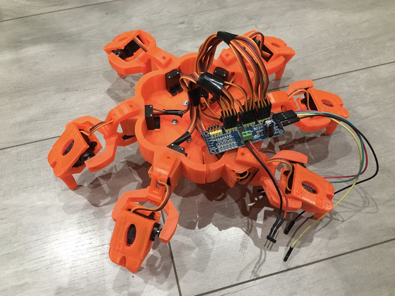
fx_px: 331
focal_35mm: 29
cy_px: 148
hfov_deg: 61.7
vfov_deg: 48.2
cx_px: 198
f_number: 2.2
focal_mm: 4.15
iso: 80
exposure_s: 1/10
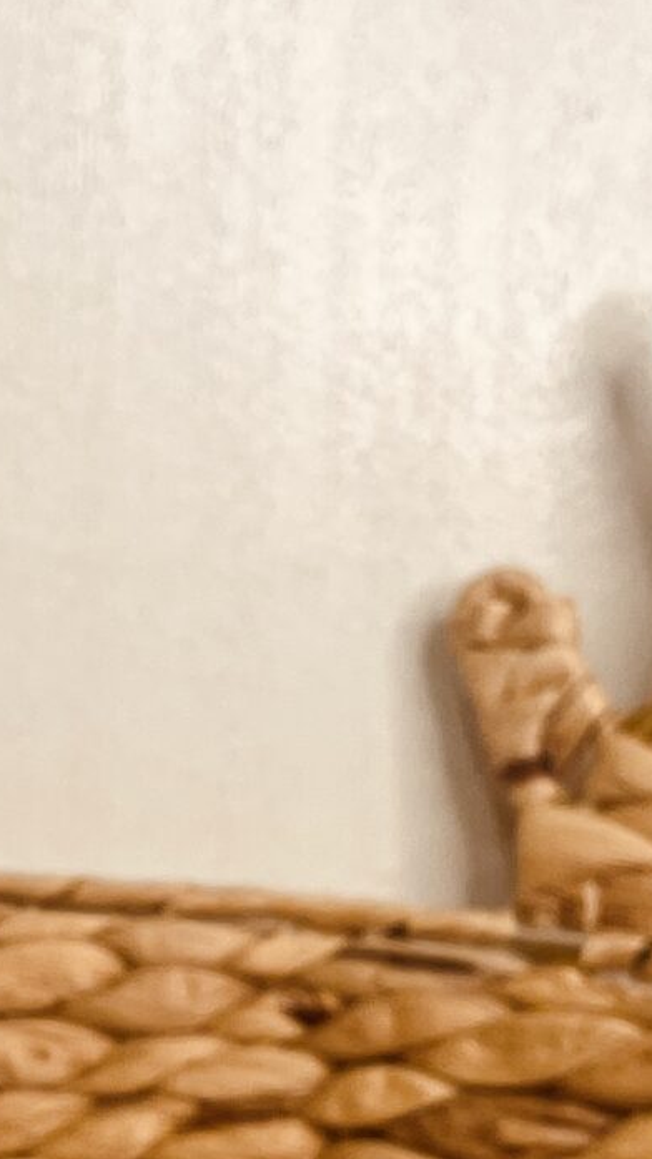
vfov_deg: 19.8
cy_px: 1214
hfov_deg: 11.6
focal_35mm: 104
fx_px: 3197
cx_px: 57
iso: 100
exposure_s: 1/100
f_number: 1.6
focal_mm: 5.1
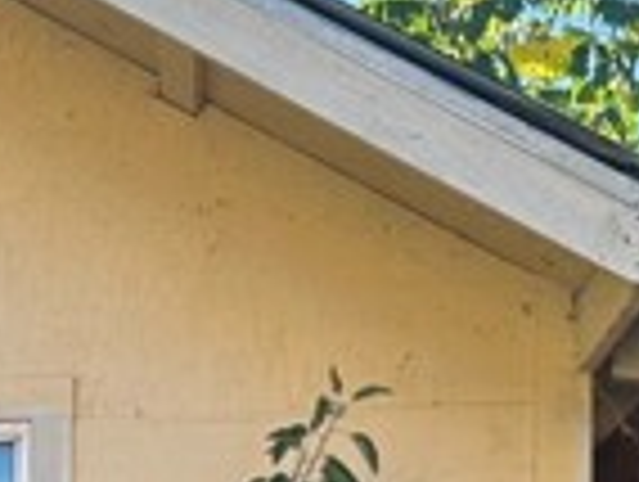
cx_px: -72
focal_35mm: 108
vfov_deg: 12.7
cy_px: 815
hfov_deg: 17.5
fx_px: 1997
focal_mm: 6.86
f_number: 1.78
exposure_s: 1/791
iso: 80
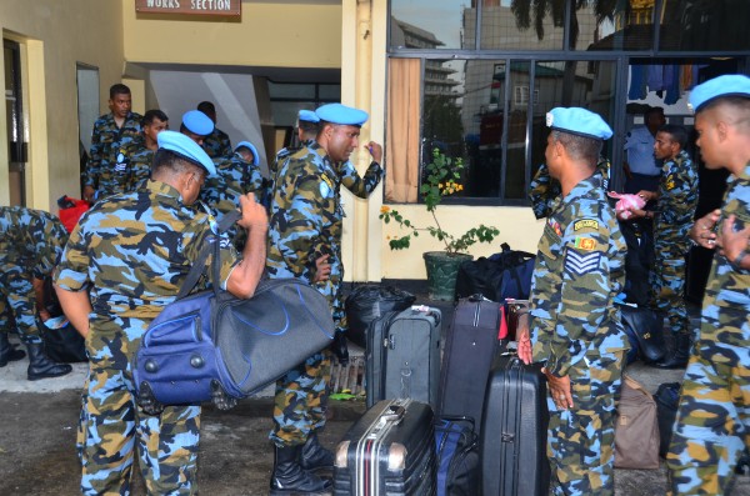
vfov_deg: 28.8
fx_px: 966
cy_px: 248
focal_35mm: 46
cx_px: 375
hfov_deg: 42.4
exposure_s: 1/60
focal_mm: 31
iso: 400
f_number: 5
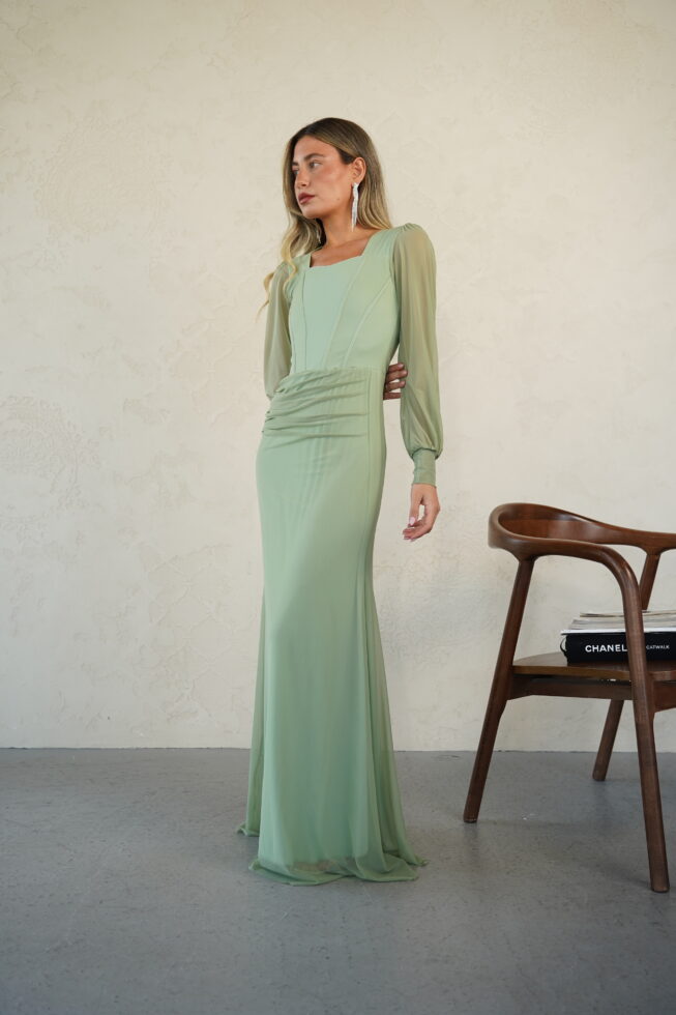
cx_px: 338
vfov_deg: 53.7
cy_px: 508
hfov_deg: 37.2
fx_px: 1003
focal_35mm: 36
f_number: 4
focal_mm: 35.6
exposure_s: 1/200
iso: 500
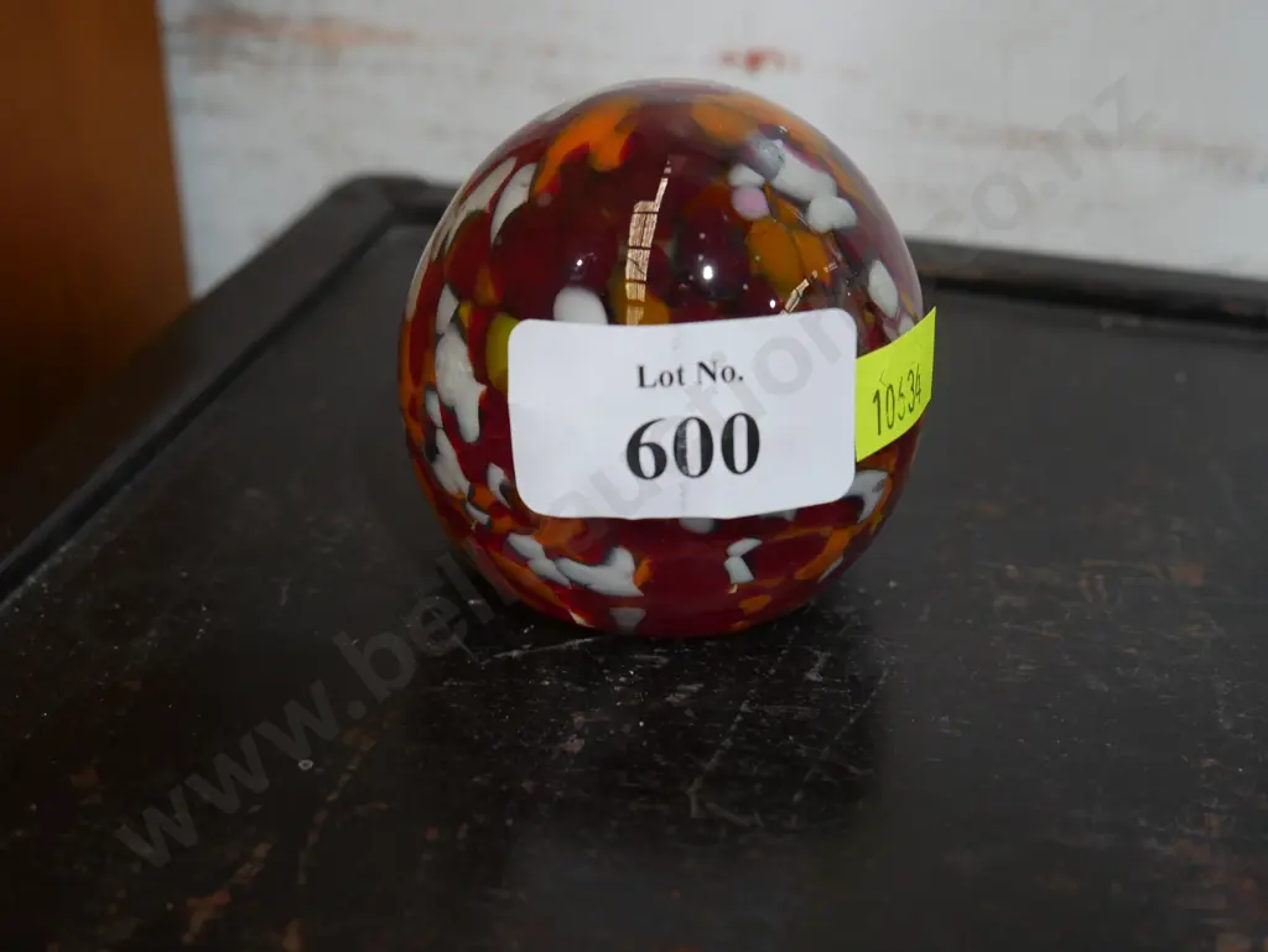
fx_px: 1759
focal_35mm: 48
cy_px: 476
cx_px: 634
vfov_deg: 30.3
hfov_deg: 39.6
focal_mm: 24
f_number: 5.2
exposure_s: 1/60
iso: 640
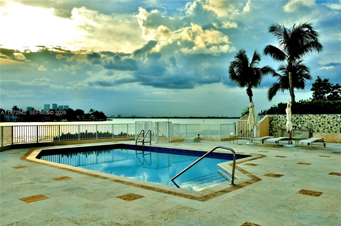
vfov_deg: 41.6
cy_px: 113
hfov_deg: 59.6
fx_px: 298
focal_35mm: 32
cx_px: 170
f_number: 14
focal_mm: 21
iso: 200
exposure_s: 1/200
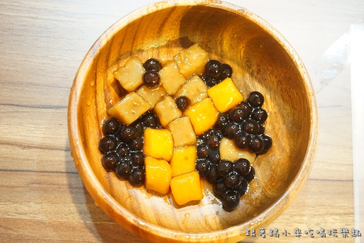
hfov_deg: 46.4
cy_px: 122
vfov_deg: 31.9
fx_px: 425
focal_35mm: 42
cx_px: 182
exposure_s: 1/20
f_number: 4.5
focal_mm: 28
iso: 3200
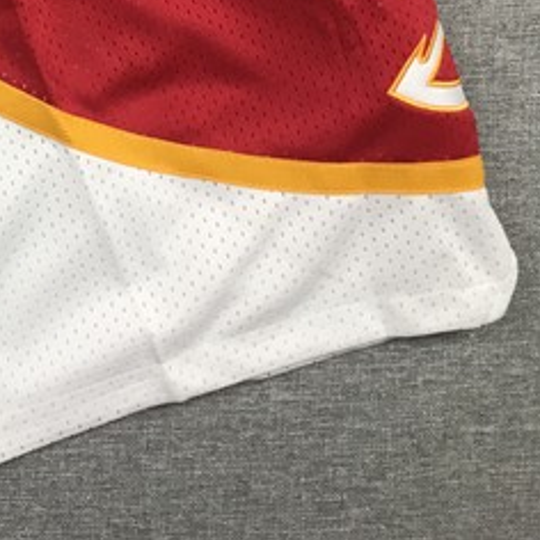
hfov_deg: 18.6
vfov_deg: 19.4
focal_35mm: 84
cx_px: -240
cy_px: -119
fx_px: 1483
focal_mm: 3.99
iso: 32
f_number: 1.8
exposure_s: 1/100
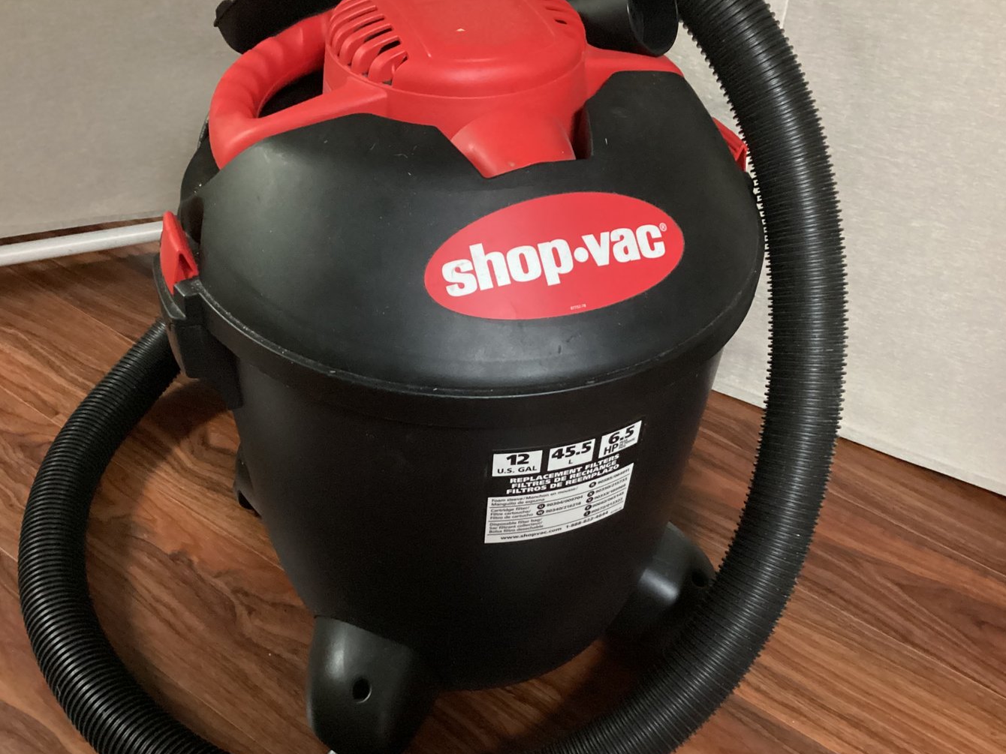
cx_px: 496
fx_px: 1017
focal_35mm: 35
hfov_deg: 52.6
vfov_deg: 40.7
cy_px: 407
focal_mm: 3.3
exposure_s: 1/24
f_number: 2.4
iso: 640
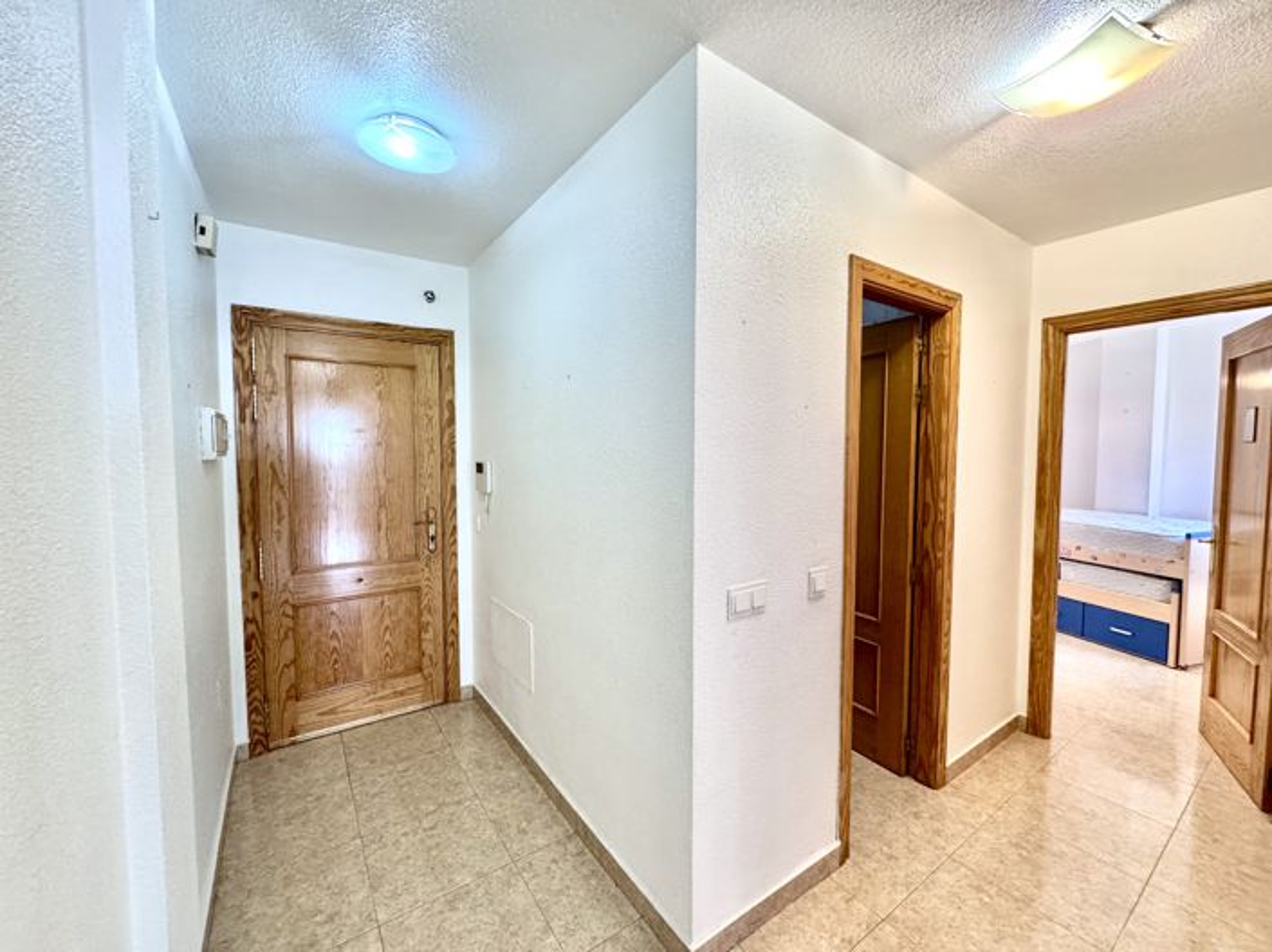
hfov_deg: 102.1
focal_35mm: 14
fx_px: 514
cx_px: 636
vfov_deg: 85.6
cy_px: 476
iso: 320
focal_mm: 2.22
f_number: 2.2
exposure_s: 1/100
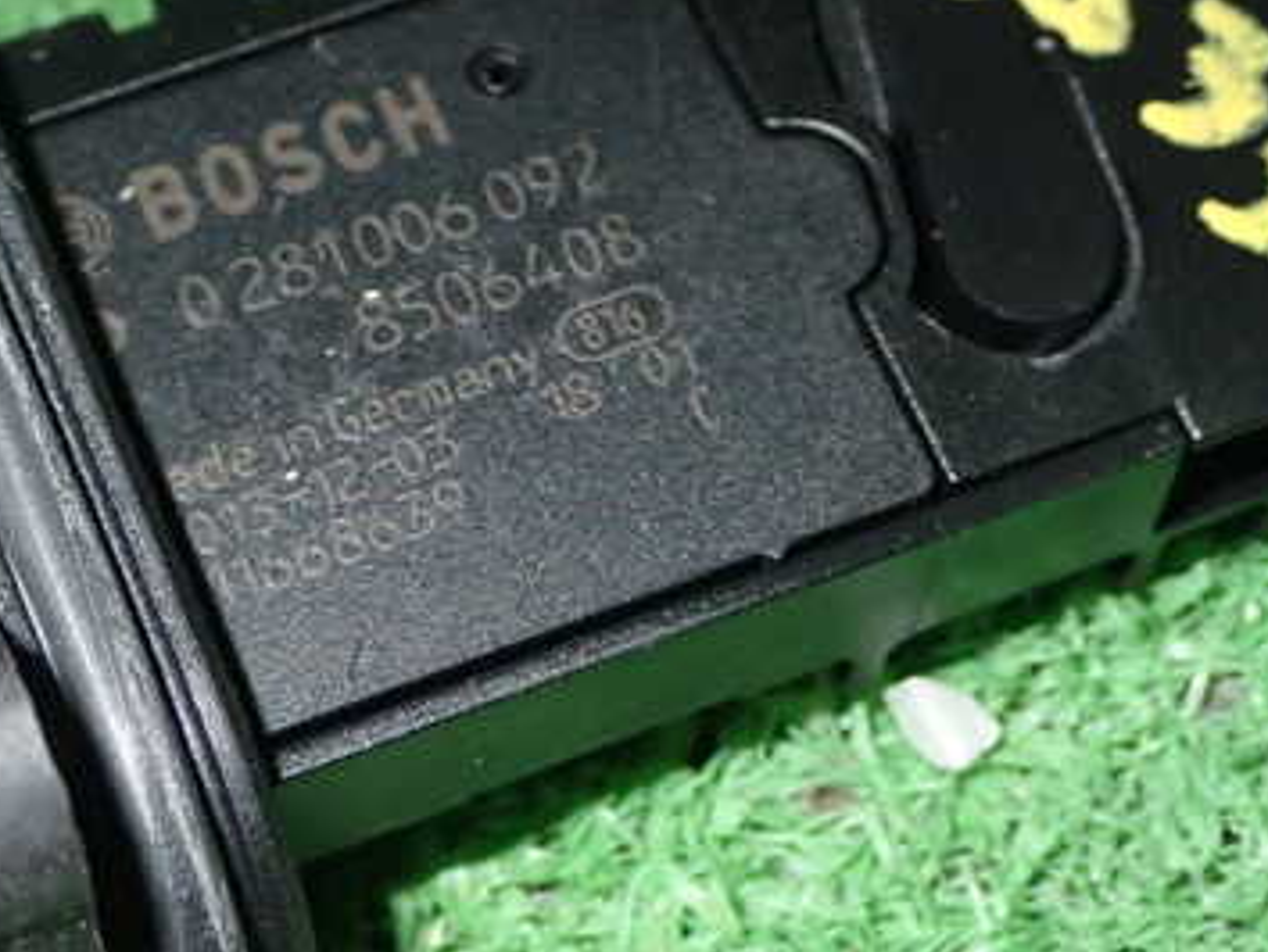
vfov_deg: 14.1
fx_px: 3849
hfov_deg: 18.7
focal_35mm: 105
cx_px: 444
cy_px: 361
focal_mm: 11.09
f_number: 10
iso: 500
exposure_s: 1/60
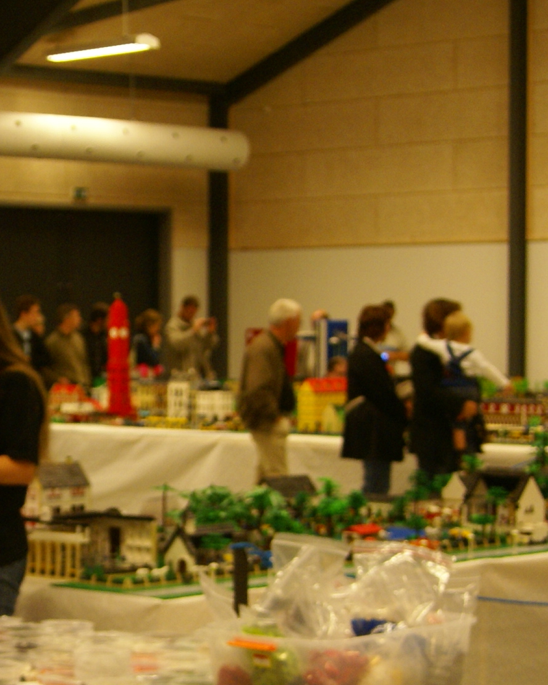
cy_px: 487
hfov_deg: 14.8
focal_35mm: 103
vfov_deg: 18.5
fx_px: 2088
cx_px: 53
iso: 400
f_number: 4
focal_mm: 28
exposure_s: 1/20
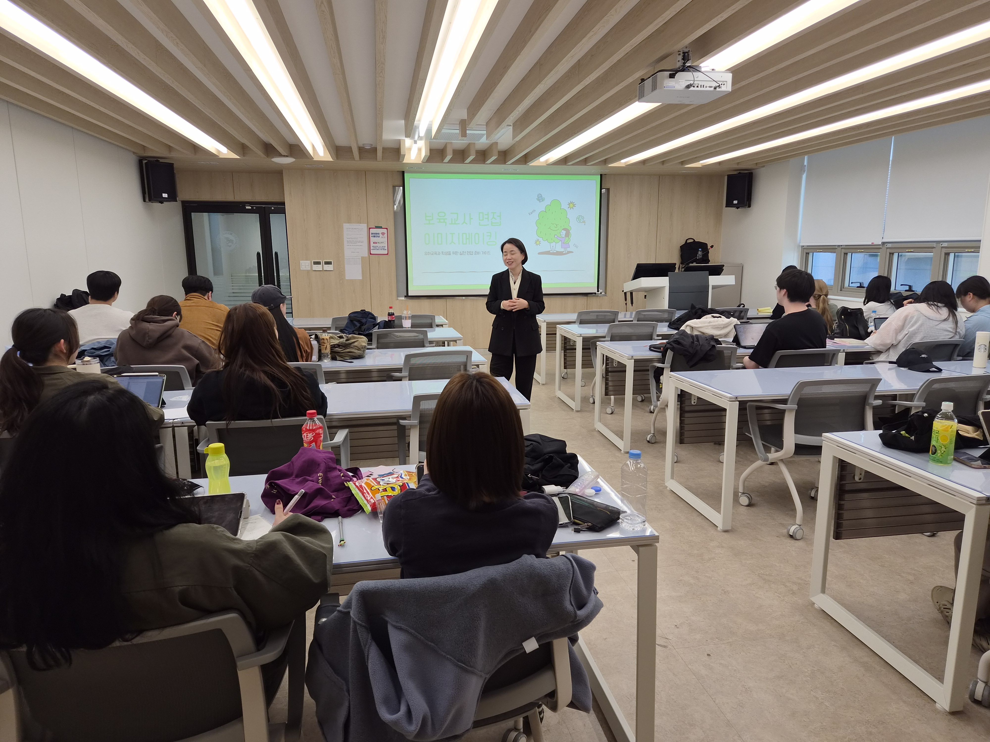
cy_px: 371
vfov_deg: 58.9
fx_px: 658
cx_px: 495
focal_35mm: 23
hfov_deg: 73.9
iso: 25
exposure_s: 1/124
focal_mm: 5.4
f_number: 1.8
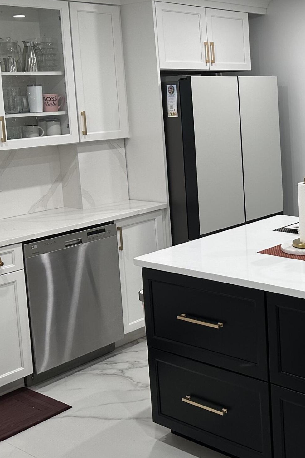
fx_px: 623
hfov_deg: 25.4
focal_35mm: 49
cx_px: 343
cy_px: 163
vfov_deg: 40.0
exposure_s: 1/120
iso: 160
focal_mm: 6.86
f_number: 1.78
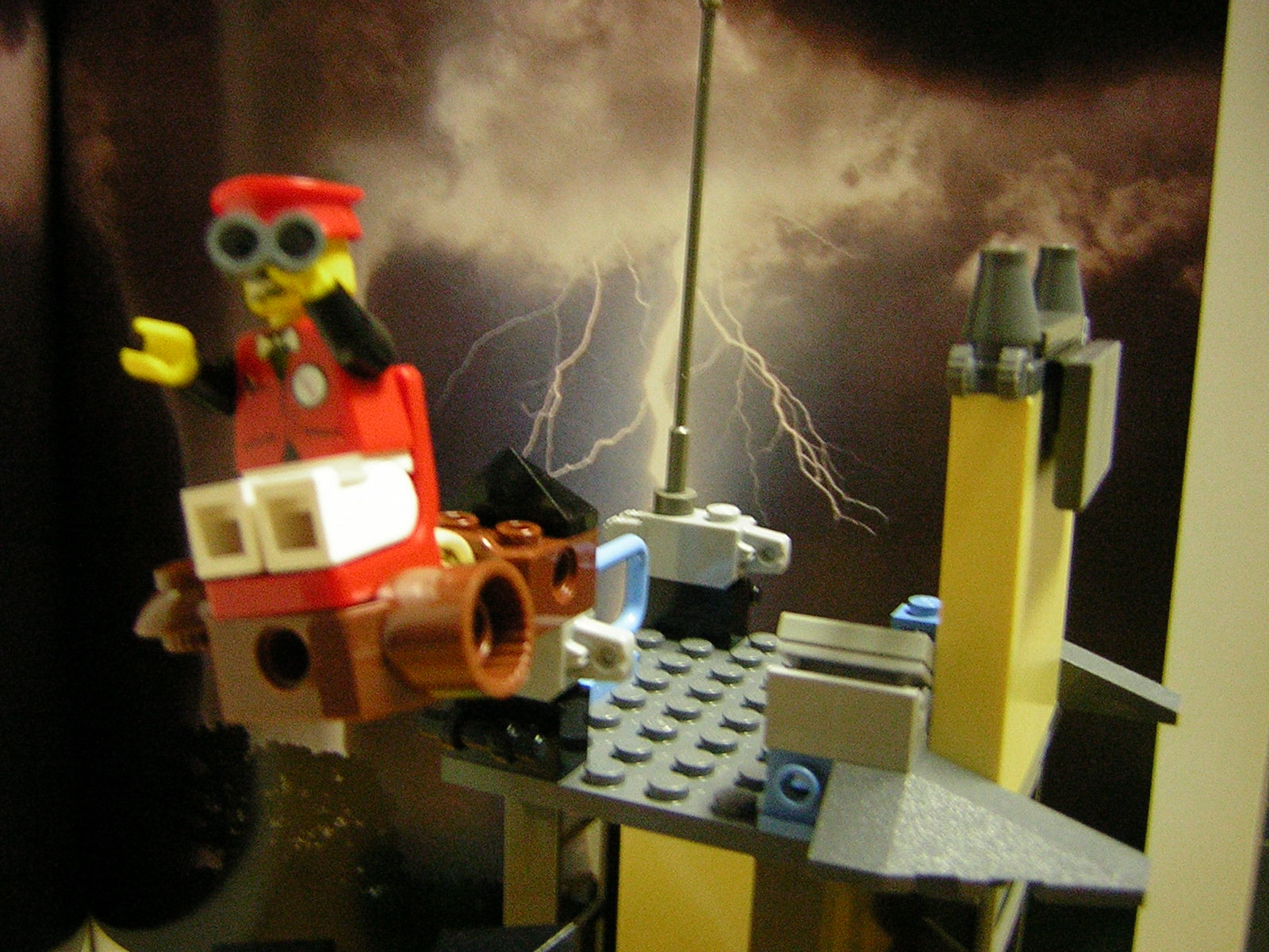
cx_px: 634
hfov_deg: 51.4
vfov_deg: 39.7
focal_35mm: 36
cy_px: 476
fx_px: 1320
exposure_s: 1/6.2
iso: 185
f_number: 2.6
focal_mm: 4.7
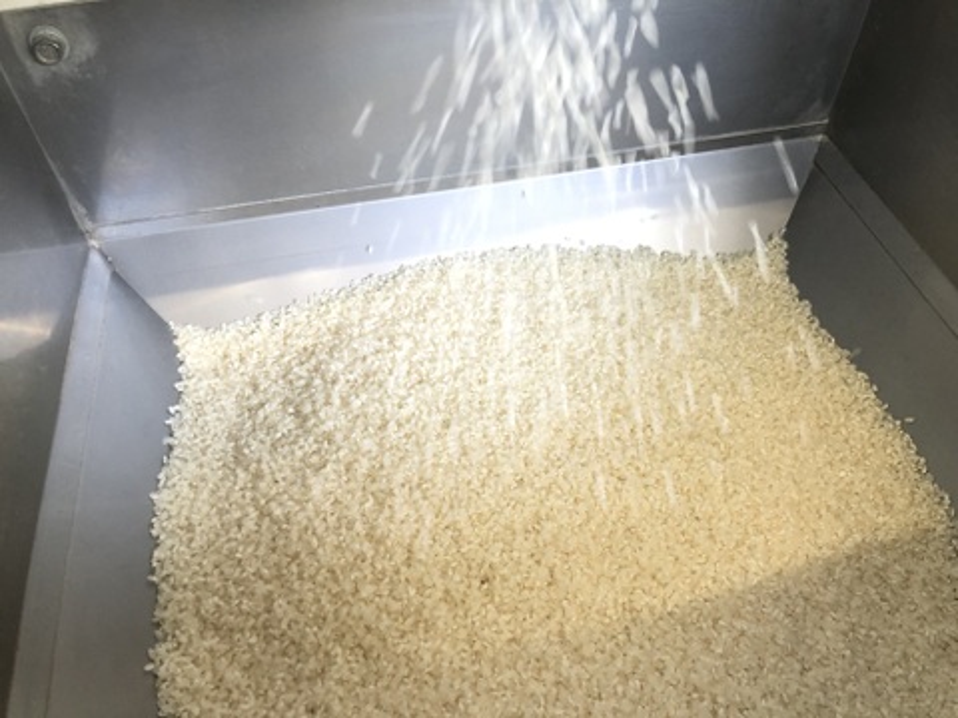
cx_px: 479
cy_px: 359
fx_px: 775
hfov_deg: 63.4
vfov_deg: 49.7
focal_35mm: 28
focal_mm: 4
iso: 25
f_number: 1.8
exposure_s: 1/30
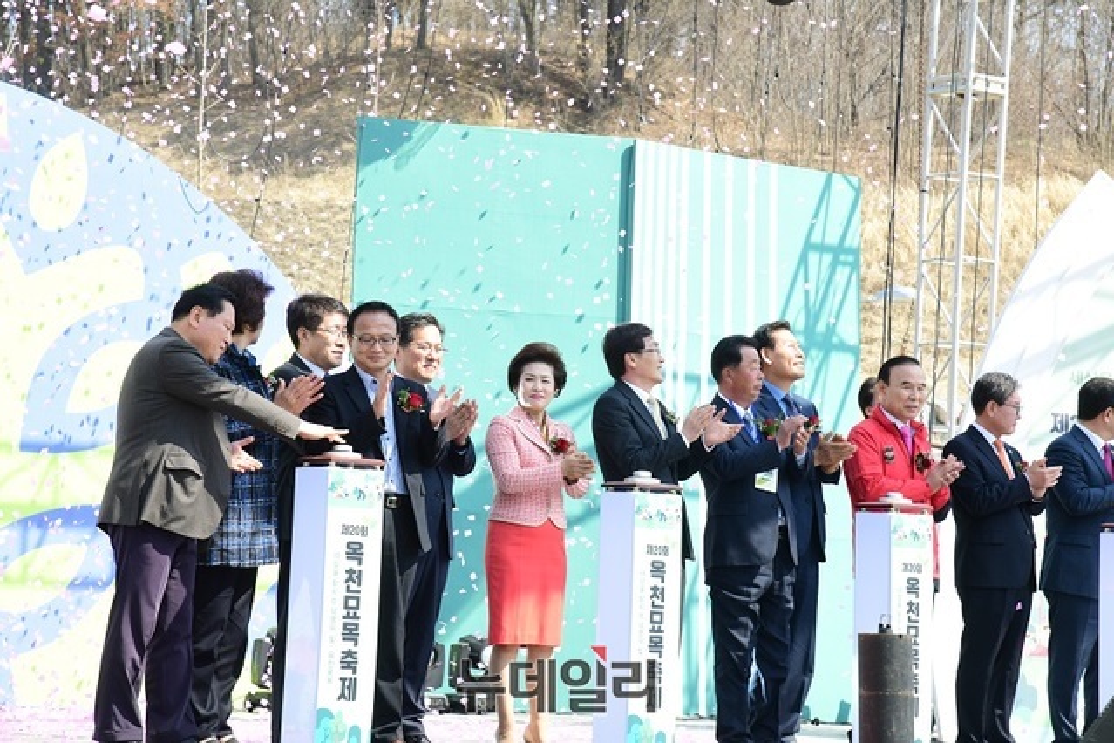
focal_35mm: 110
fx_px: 3404
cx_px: 557
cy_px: 372
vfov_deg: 12.5
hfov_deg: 18.6
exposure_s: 1/320
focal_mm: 110
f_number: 9
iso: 800
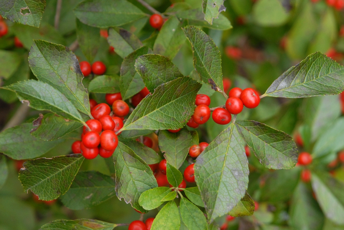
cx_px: 172
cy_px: 115
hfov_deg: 19.4
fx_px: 1004
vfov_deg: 13.1
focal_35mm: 105
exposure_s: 1/125
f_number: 5.6
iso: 400
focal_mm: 70
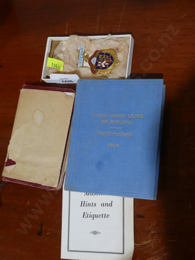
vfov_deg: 39.6
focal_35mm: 48
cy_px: 130
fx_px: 360
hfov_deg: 30.3
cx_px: 98
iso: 500
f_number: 5.6
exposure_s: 1/60
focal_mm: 24
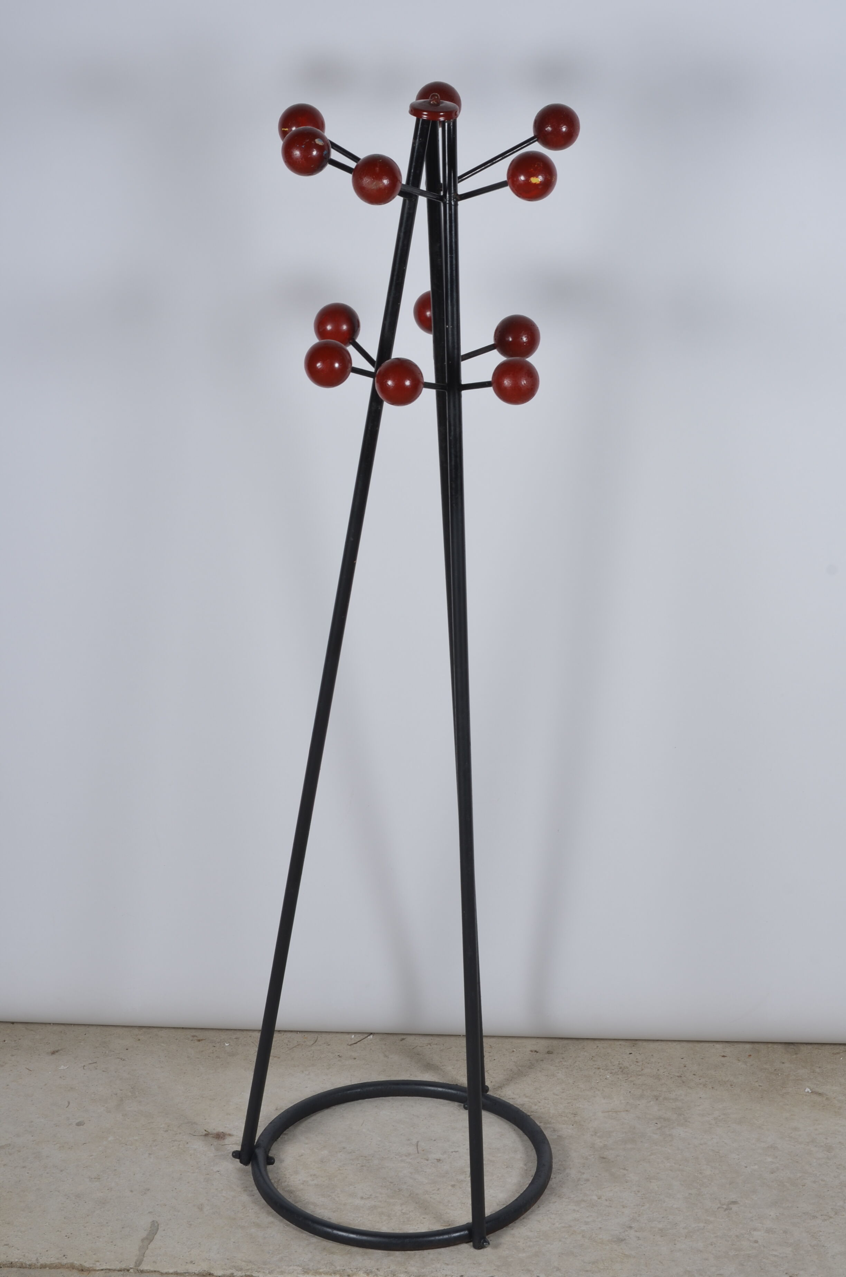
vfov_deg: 27.0
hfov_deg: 18.1
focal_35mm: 75
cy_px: 638
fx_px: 2656
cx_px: 423
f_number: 11
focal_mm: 50
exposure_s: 1/125
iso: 100
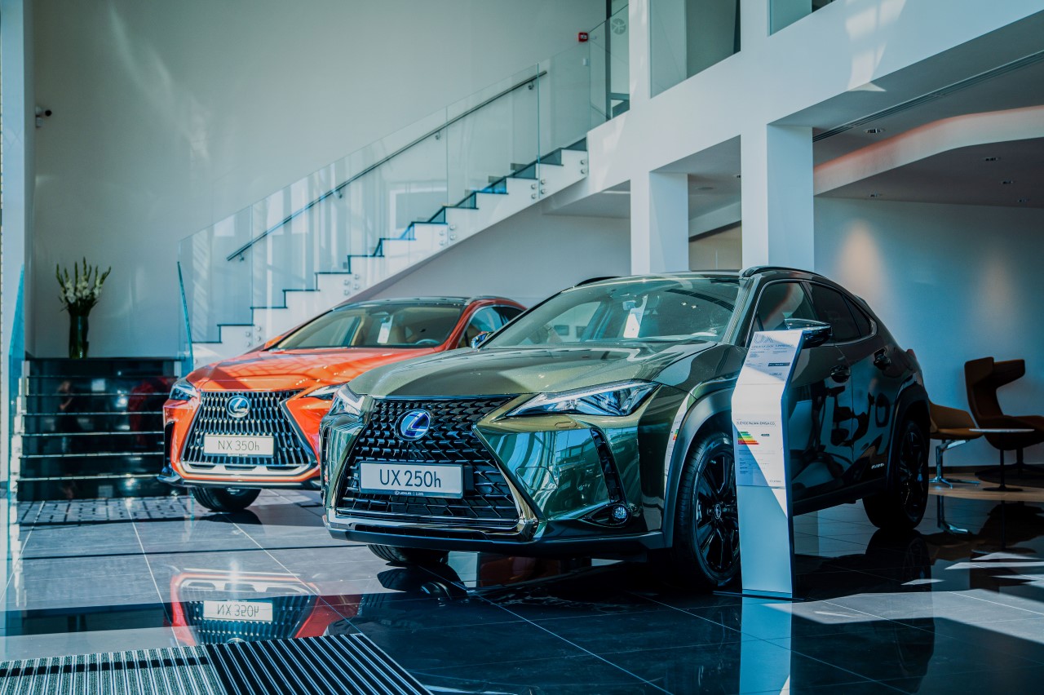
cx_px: 522
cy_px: 348
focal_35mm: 42
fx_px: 1217
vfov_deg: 31.9
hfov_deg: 46.4
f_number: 2.8
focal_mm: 42
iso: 100
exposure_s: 1/800
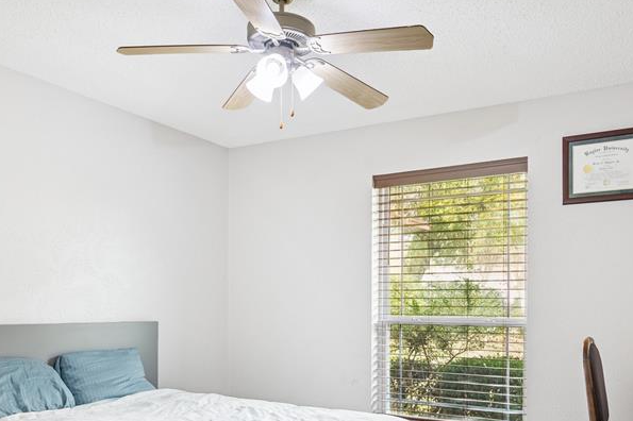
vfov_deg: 40.2
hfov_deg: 60.3
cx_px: 331
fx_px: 545
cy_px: 349
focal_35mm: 31
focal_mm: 18
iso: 320
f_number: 8
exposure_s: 1/1.67
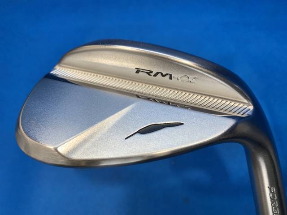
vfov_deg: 53.1
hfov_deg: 67.3
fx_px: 216
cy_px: 108
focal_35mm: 26
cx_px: 144
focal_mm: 4.25
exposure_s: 1/120
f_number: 1.8
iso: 50
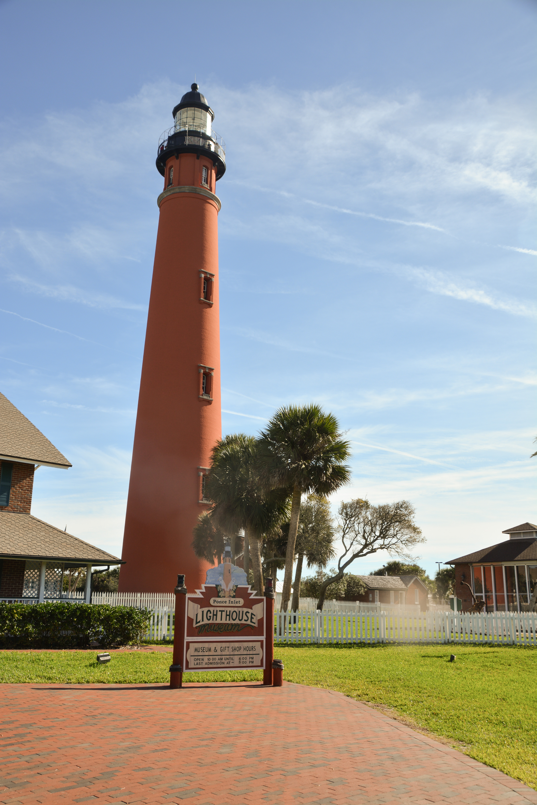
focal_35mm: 33
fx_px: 738
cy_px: 402
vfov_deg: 57.2
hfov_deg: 40.0
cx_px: 268
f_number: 9
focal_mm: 22
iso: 100
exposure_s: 1/320
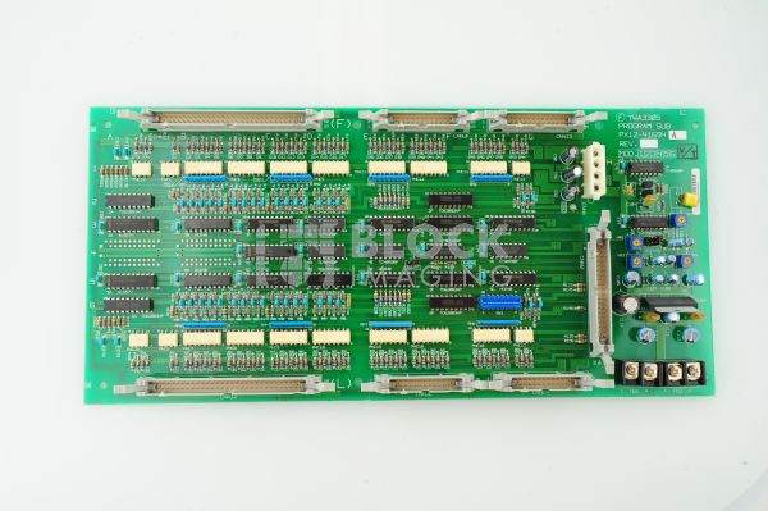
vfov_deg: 35.0
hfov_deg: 50.7
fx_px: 810
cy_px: 256
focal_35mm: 38
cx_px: 384
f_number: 11
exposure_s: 1/125
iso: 1600
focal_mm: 38
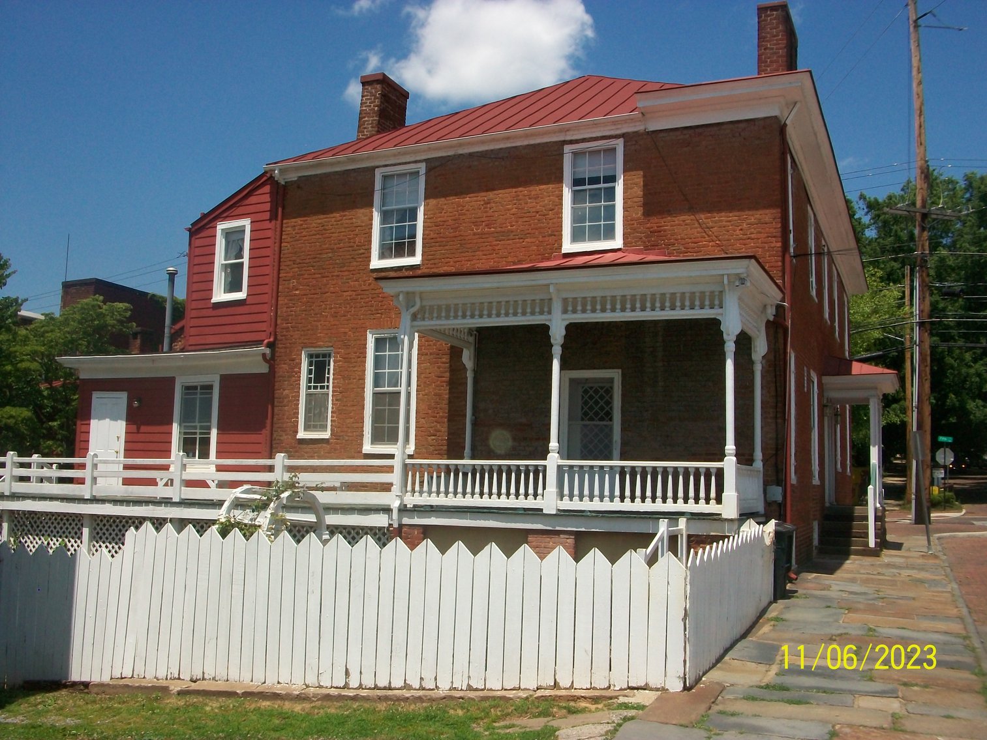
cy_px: 370
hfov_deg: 54.0
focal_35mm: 34
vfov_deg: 41.8
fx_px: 970
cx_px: 494
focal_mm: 5.7
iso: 80
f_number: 5.5
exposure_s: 1/640
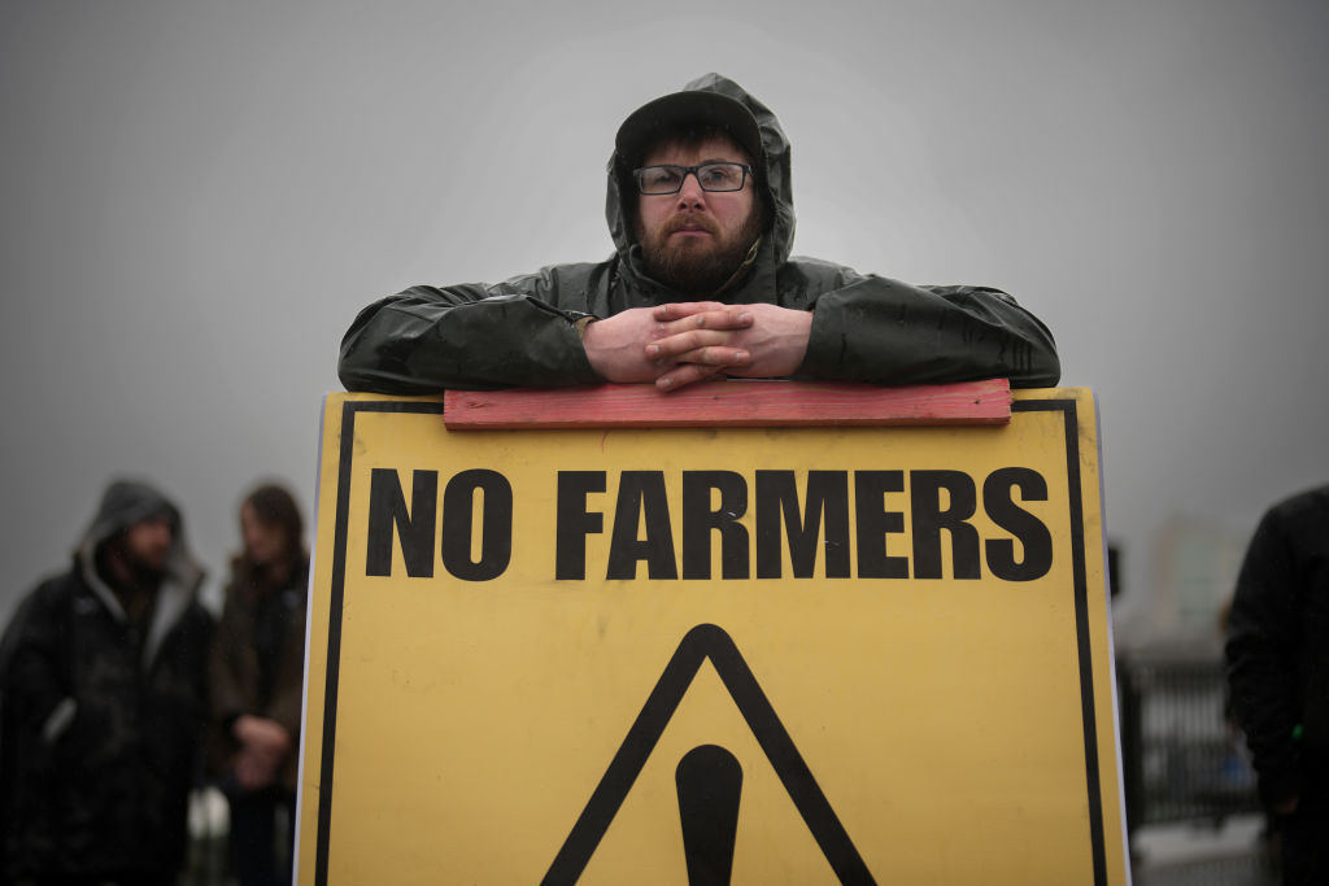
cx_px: 664
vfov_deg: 27.0
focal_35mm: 50
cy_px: 443
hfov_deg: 39.6
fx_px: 1846
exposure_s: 1/1250
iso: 100
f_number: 1.2
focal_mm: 50
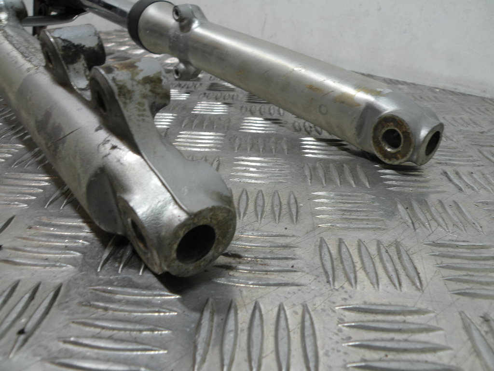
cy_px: 186
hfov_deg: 65.3
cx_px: 247
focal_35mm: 27
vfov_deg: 51.4
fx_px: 385
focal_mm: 4.7
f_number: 3.5
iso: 64
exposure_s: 1/68
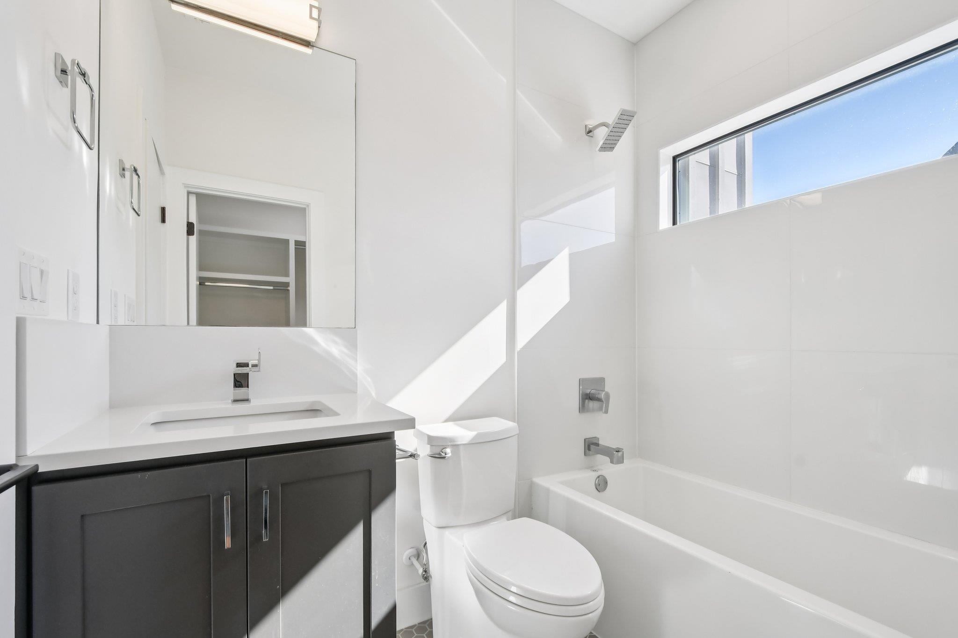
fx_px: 399
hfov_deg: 100.4
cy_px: 319
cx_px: 479
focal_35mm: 15
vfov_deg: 77.3
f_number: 8
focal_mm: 10
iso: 400
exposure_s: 1/320
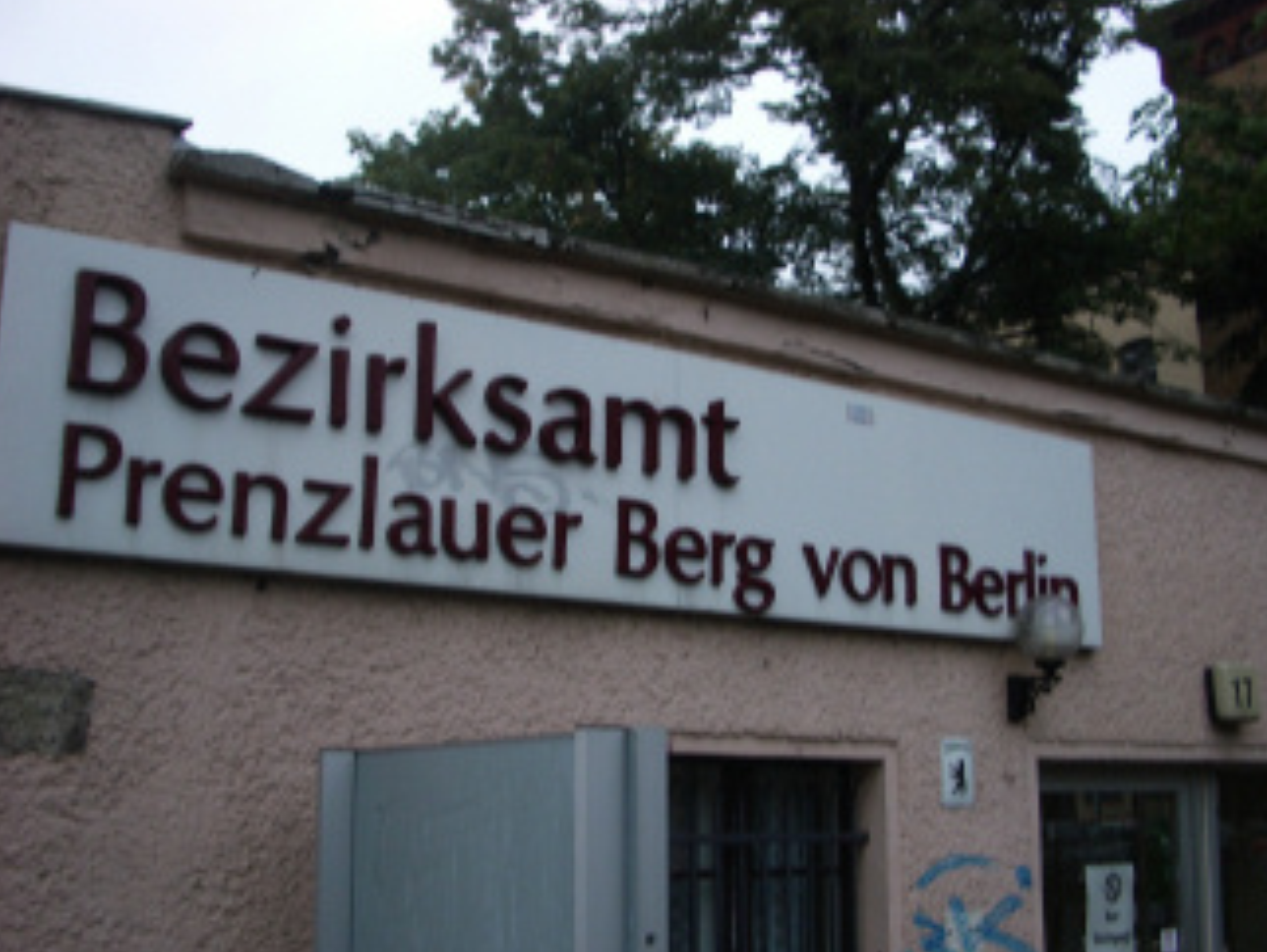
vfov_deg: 37.8
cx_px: 649
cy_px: 500
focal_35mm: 38
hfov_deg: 48.9
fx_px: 1392
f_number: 2.6
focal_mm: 5.8
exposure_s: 1/100
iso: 80
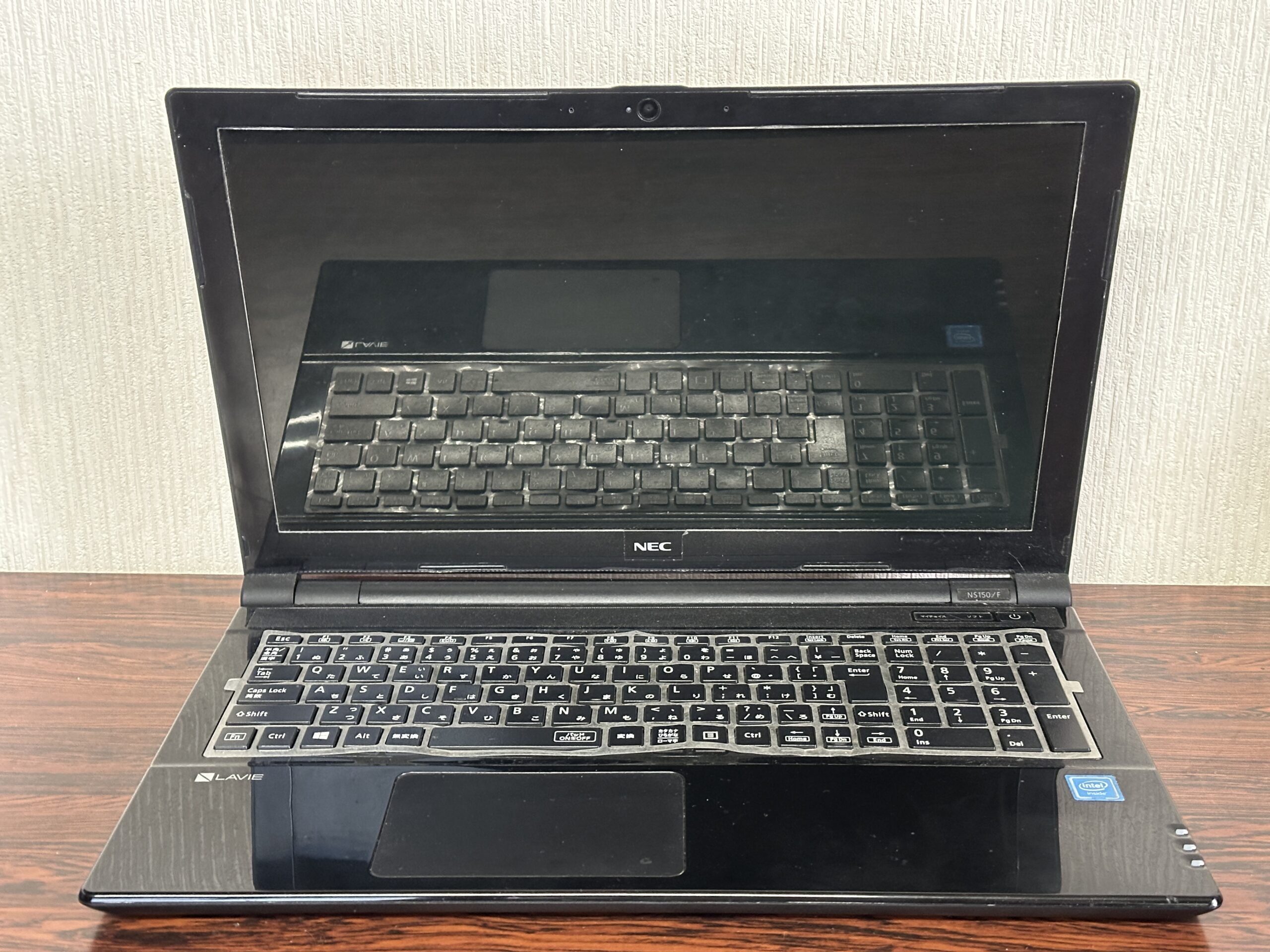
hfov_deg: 39.7
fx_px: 1761
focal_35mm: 48
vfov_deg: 30.3
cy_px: 476
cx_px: 635
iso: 640
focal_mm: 6.86
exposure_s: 1/25
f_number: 1.78
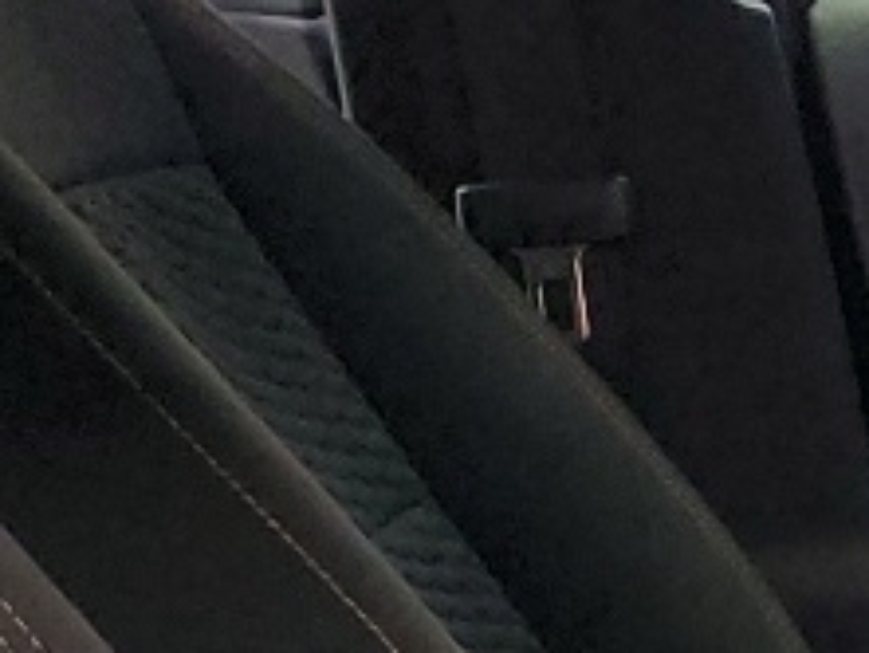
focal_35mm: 188
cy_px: 1070
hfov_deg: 9.6
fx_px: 4722
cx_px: 1919
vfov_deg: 7.7
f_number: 1.5
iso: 132
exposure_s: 1/60.2
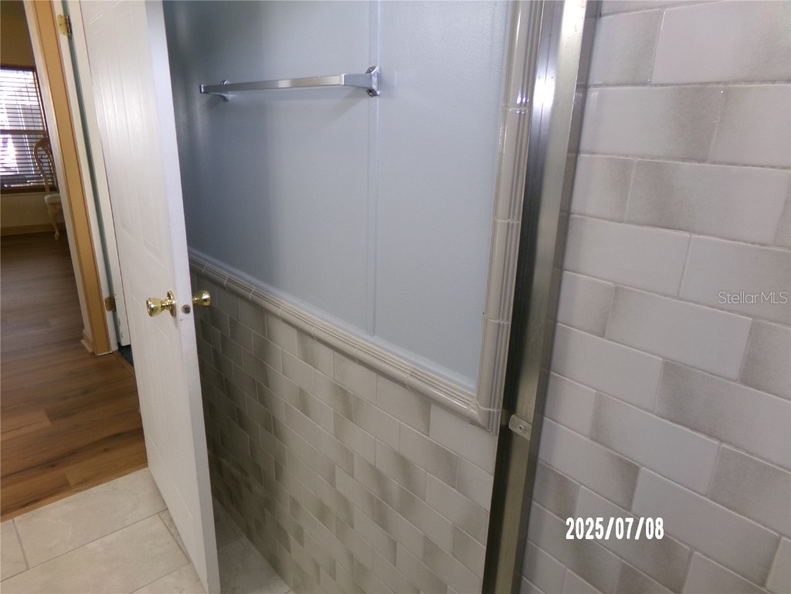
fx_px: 548
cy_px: 297
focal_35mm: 24
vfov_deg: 56.8
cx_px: 396
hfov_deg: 71.6
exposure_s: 1/34
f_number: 3.7
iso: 160
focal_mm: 4.3
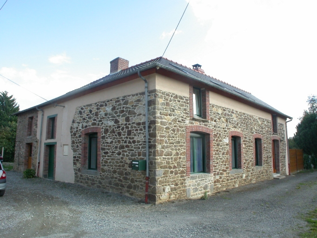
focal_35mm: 38
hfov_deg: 49.0
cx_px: 158
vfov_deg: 37.7
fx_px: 348
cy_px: 119
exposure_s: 1/174
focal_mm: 7.85
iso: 100
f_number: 5.3
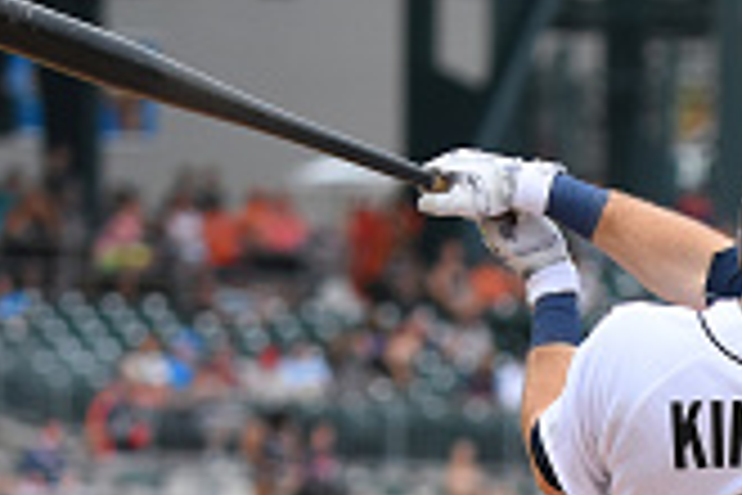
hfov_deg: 3.1
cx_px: 1115
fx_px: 13887
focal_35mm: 674
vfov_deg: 2.0
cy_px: 670
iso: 800
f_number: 3.5
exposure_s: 1/2000
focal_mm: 125
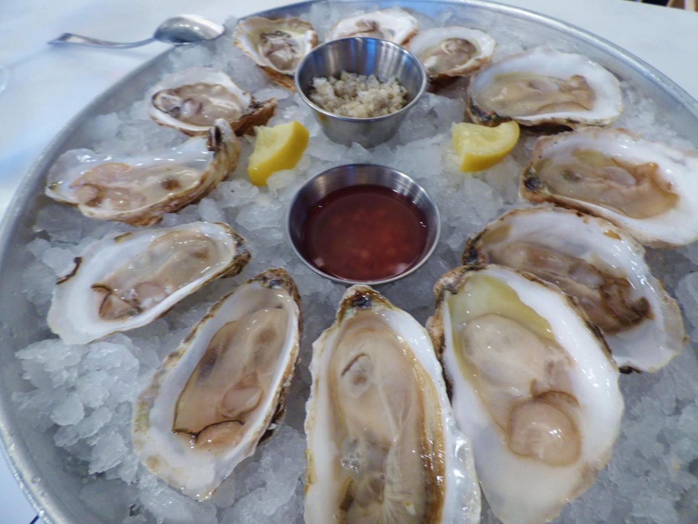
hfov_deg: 81.7
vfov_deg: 66.0
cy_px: 262
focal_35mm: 20
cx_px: 349
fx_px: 403
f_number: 2.8
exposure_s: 1/6
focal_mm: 3.58
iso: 100
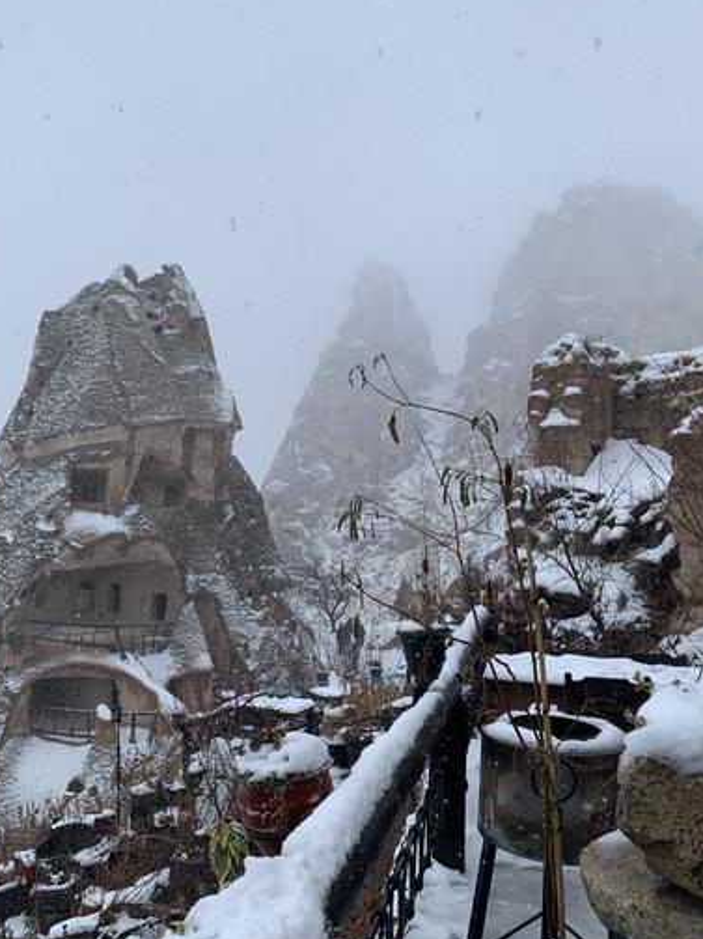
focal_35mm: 31
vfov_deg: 58.2
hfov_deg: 45.4
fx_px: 840
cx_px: 365
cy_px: 418
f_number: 1.8
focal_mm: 4.25
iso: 25
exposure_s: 1/660
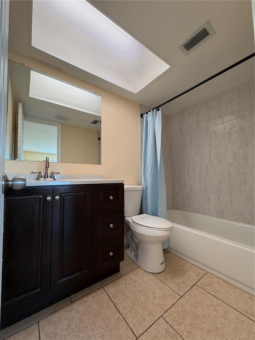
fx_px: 138
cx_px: 128
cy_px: 170
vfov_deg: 102.1
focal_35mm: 14
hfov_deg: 85.7
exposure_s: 1/120
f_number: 2.2
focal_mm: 2.22
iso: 100
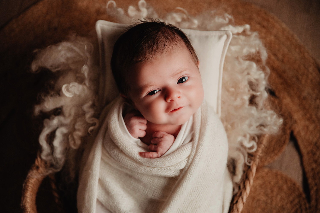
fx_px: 622
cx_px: 160
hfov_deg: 28.9
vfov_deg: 19.4
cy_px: 106
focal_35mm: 70
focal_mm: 70
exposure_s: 1/800
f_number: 2.8
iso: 2500
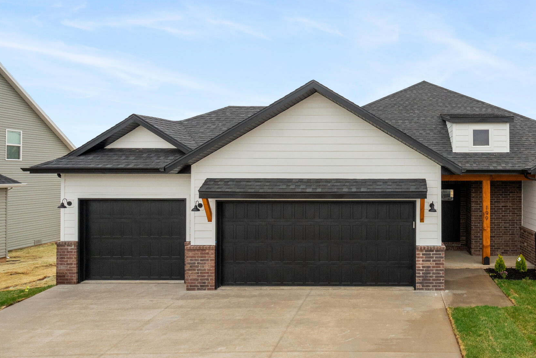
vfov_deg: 44.9
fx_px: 432
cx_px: 400
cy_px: 167
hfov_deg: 60.3
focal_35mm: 29
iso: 640
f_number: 10
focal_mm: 16
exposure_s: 1/200
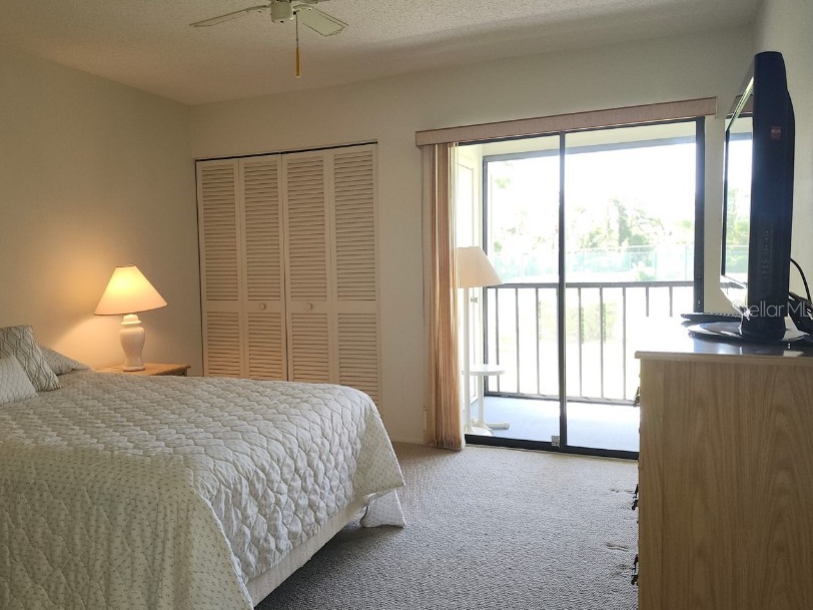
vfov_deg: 48.2
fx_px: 681
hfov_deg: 61.0
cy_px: 309
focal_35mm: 29
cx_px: 313
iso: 125
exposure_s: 1/60
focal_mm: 5.54
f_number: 1.8
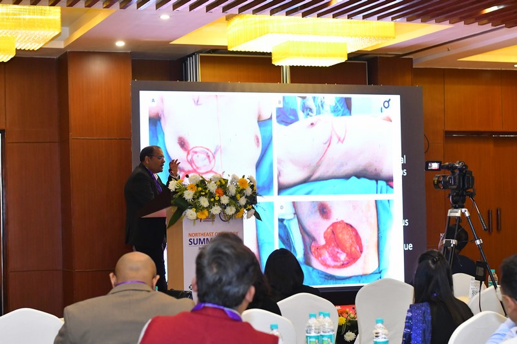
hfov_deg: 27.0
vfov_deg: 18.2
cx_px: 258
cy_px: 172
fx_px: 1077
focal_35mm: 75
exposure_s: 1/160
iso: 3200
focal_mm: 50
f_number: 3.5
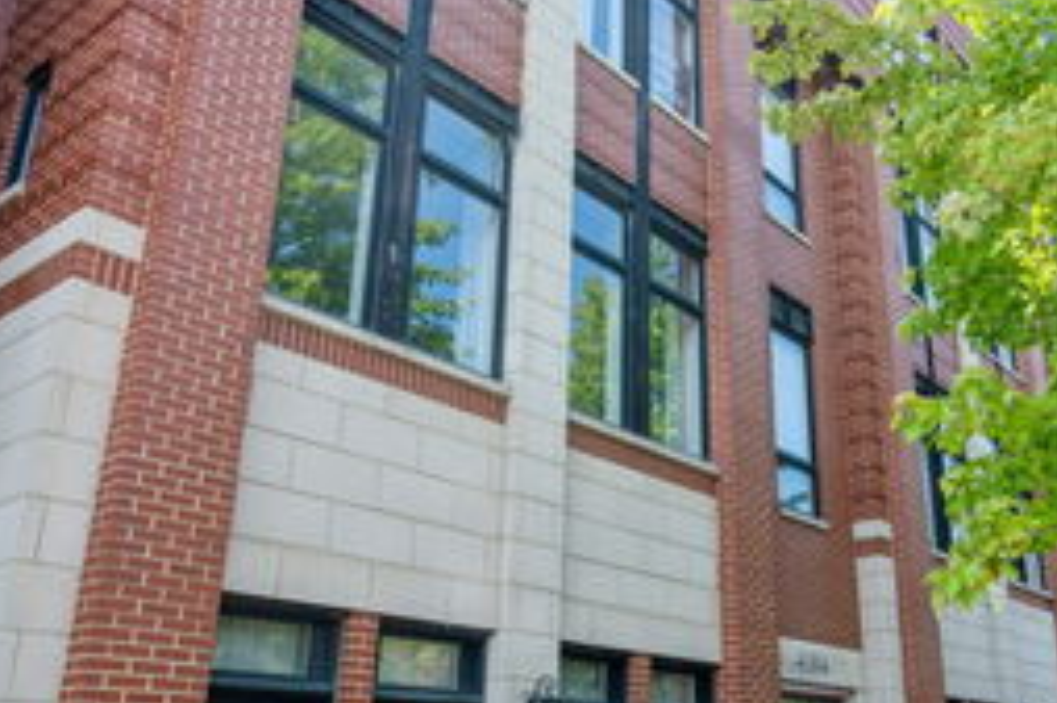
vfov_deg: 38.8
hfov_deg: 55.0
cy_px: 389
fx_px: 998
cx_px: 682
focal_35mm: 34
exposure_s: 1/80
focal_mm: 12
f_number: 8
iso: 200
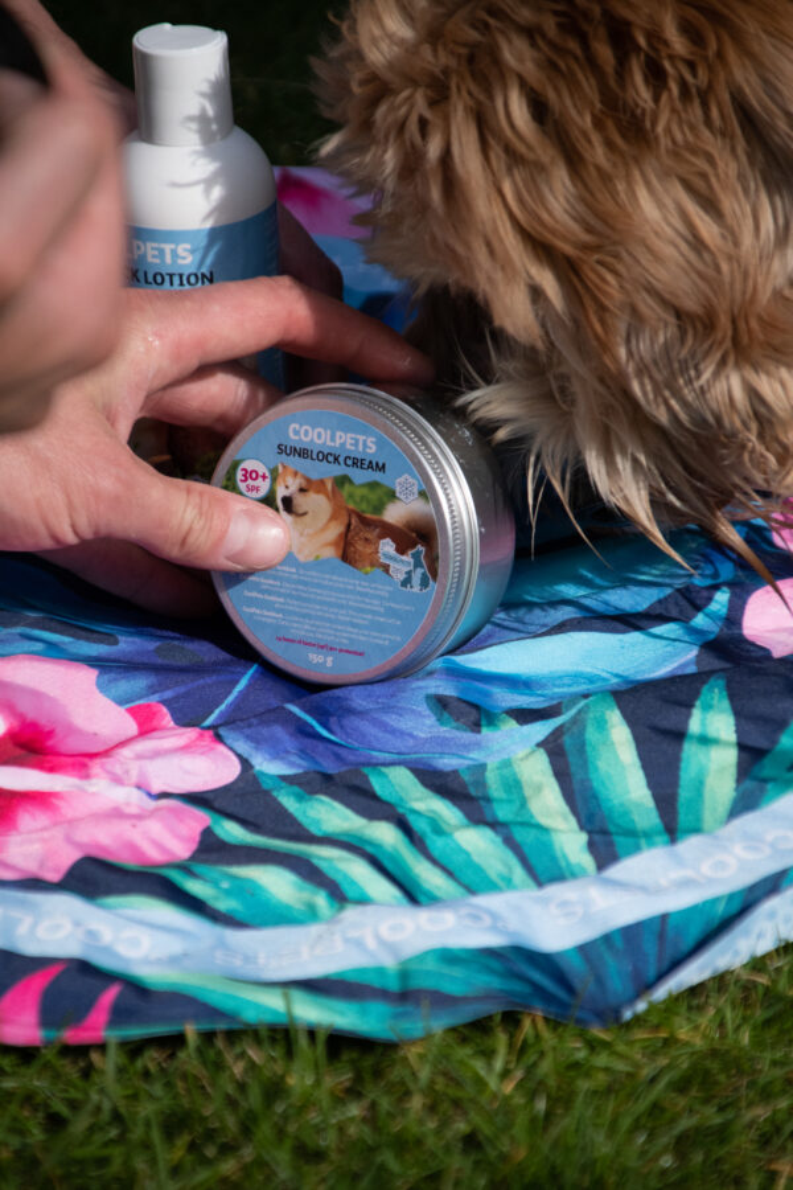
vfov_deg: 6.9
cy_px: 595
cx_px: 396
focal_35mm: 300
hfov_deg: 4.6
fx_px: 9912
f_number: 6.3
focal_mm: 200
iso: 640
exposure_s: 1/6400
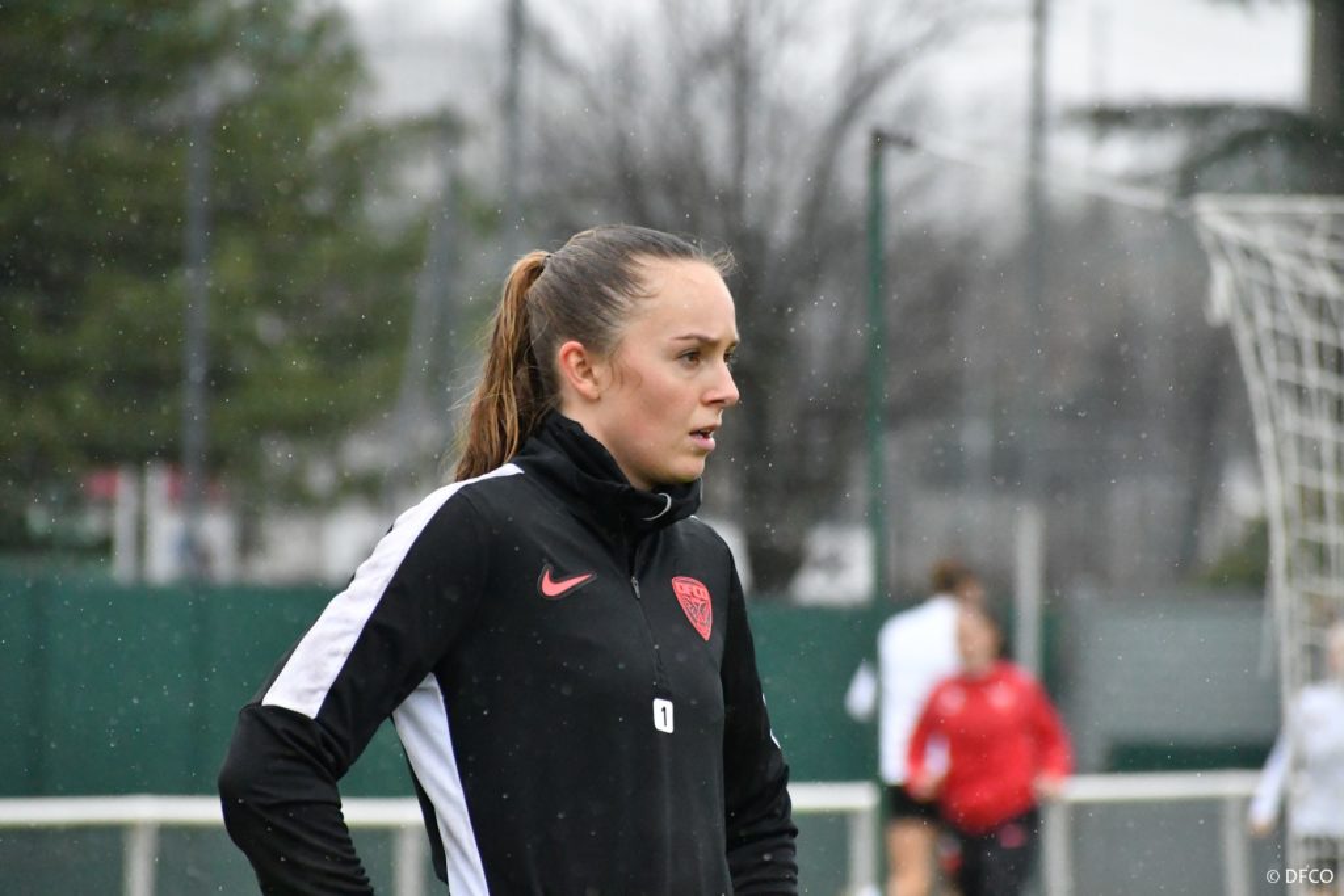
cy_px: 448
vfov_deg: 4.2
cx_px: 672
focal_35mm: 330
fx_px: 12321
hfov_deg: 6.2
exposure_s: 1/3200
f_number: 7.1
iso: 10000
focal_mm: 220
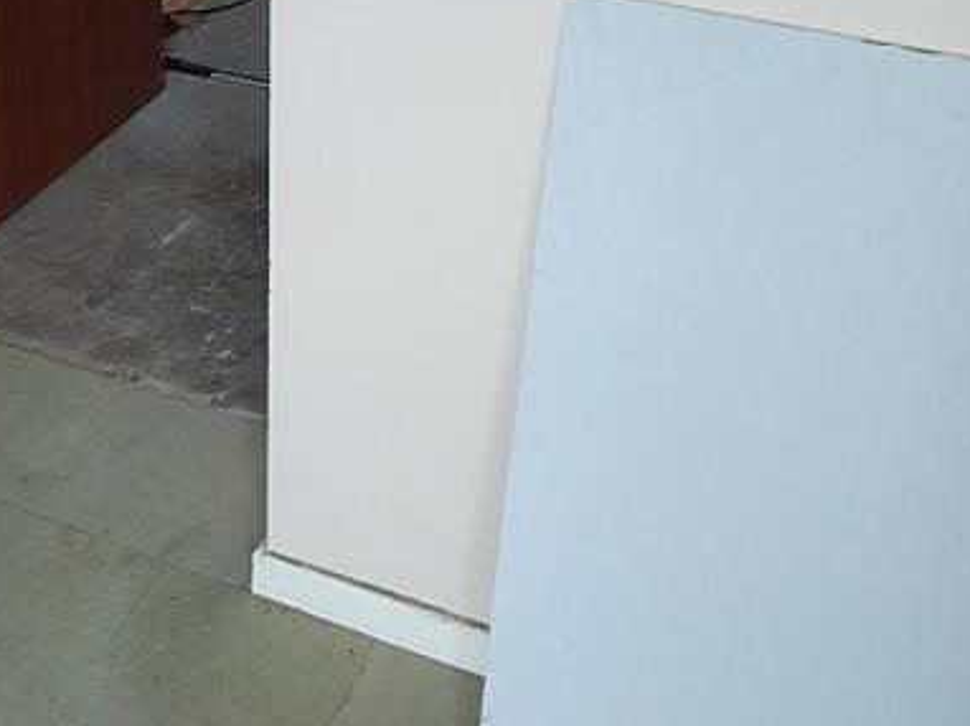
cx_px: 251
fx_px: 1652
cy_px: -157
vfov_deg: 22.7
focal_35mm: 59
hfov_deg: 32.2
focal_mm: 4
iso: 125
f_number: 3
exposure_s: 1/50
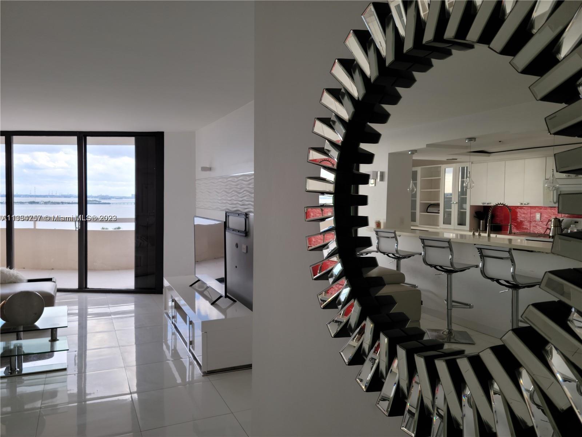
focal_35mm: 28
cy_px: 218
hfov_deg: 63.4
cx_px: 291
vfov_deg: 49.7
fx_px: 471
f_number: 2
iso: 32
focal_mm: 5.9
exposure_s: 1/60
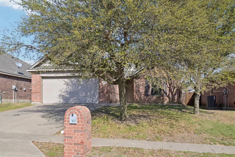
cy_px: 78
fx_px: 196
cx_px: 118
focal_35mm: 30
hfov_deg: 61.9
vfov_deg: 43.6
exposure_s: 1/800
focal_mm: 30
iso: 400
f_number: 8
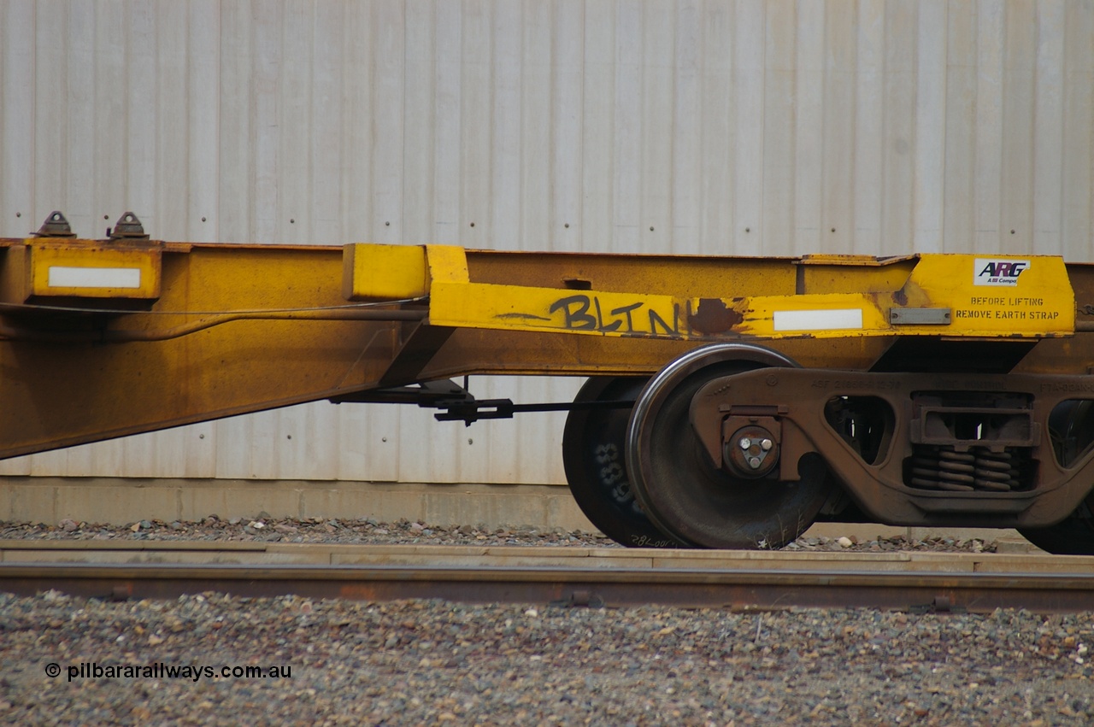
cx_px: 547
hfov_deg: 4.6
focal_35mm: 450
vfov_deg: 3.0
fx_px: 13662
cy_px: 364
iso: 200
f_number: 6.7
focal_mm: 300
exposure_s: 1/350
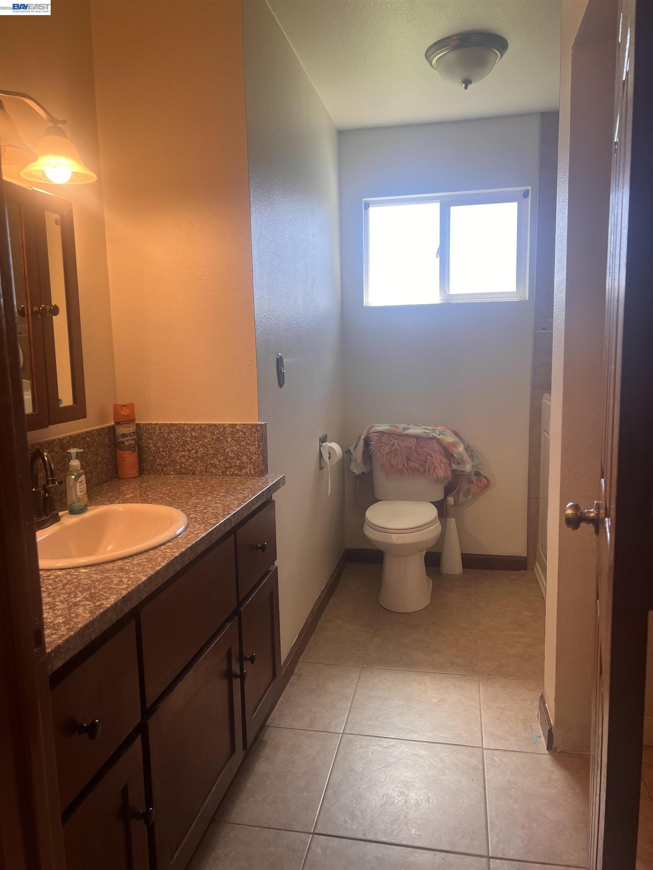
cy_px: 435
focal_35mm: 26
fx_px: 654
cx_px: 326
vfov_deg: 67.3
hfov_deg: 53.1
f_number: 1.5
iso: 64
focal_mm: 5.7
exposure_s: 1/120
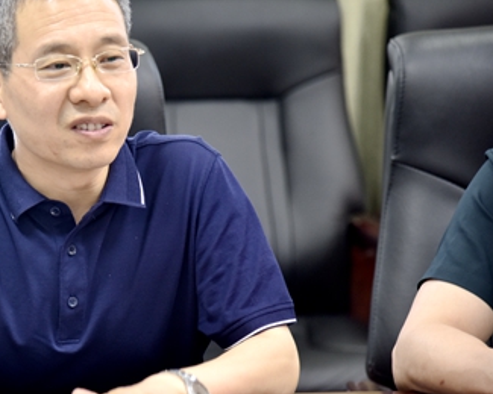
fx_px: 2656
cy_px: 227
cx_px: 42
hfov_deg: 10.5
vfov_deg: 8.5
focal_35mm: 182
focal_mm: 105
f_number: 4
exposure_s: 1/30
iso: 640
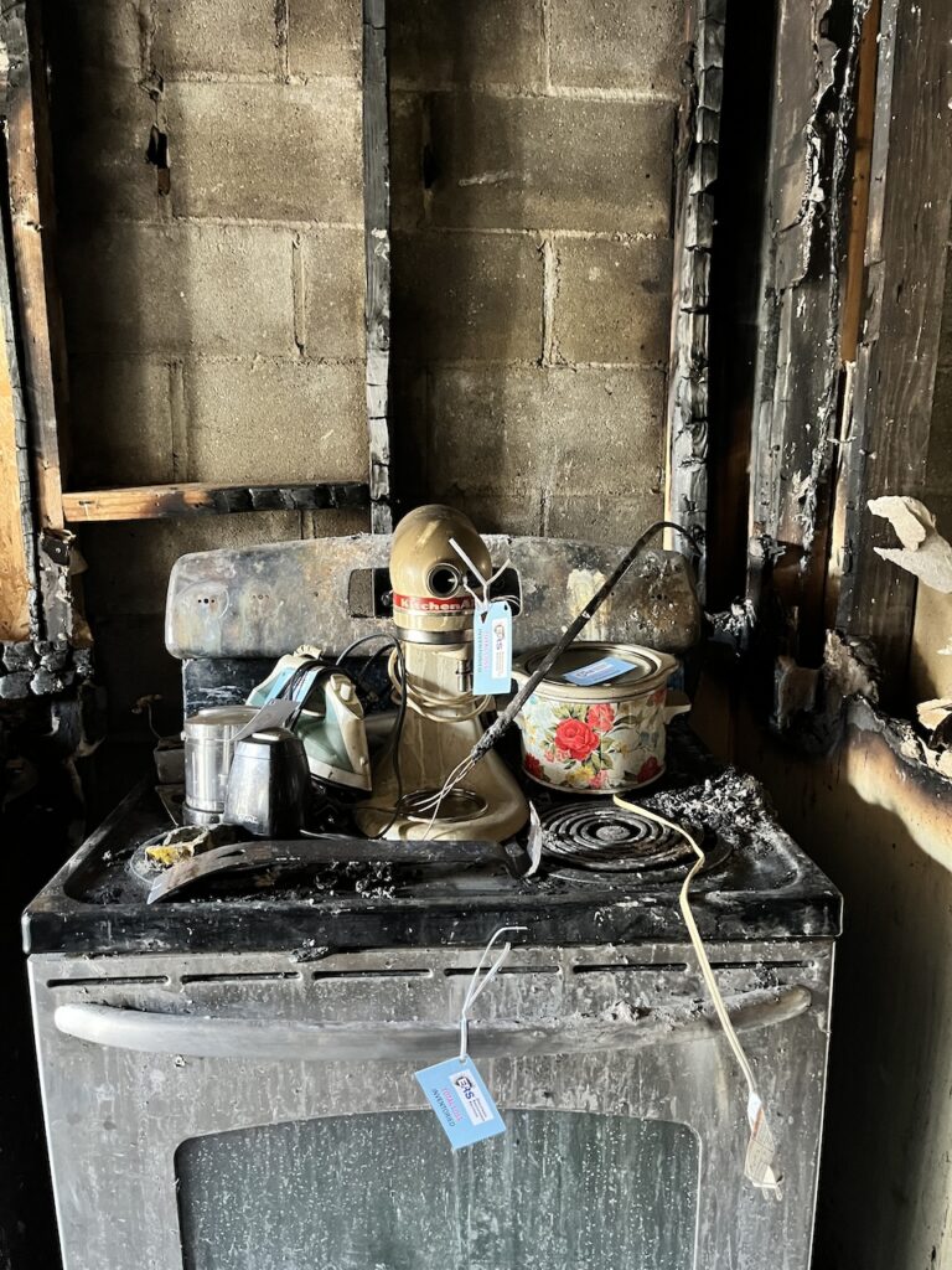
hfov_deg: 53.1
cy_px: 635
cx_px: 476
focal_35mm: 26
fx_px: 953
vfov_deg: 67.3
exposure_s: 1/33
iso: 640
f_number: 1.6
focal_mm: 5.1
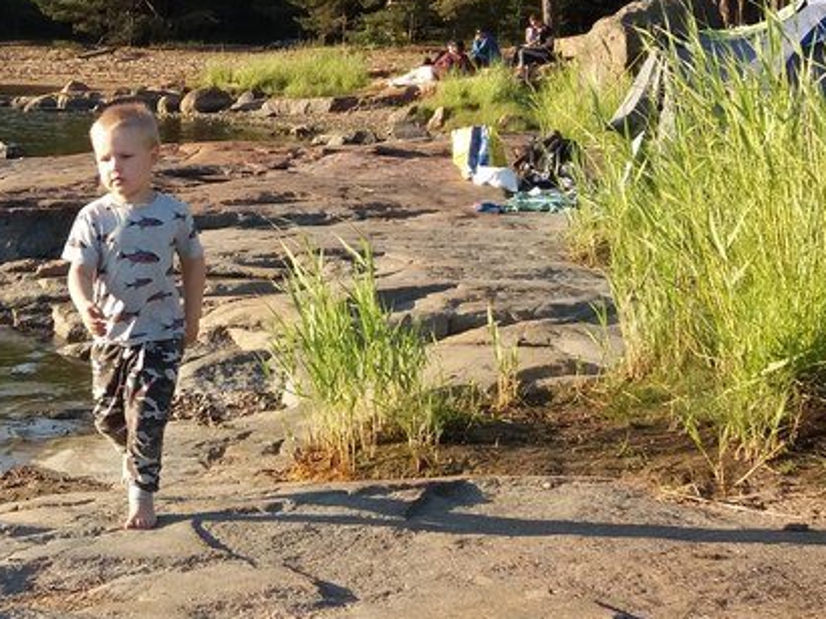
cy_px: 137
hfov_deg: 27.5
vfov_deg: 20.8
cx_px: 218
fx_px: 1669
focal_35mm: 70
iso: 64
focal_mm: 3.7
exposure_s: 1/488
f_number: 1.9
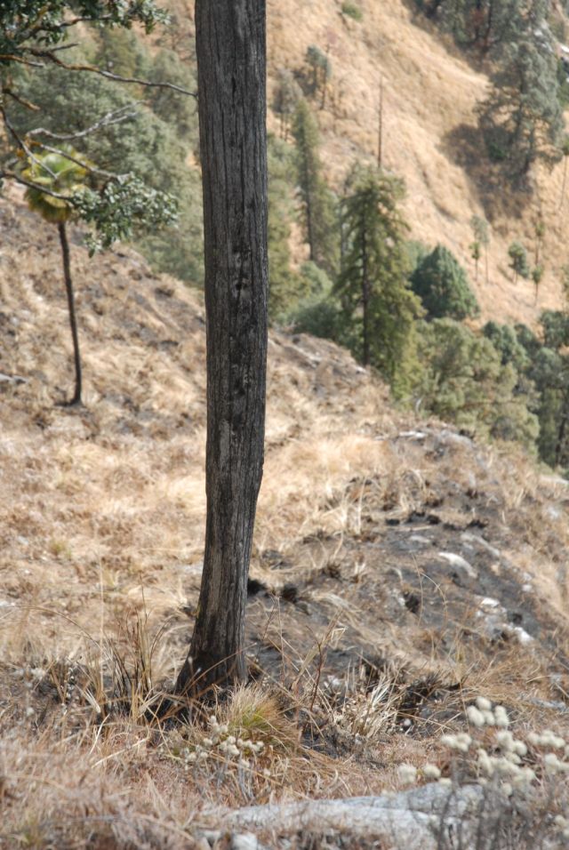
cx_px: 284
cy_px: 425
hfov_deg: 15.2
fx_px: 2127
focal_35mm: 90
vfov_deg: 22.6
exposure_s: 1/125
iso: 100
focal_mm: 60
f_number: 5.6
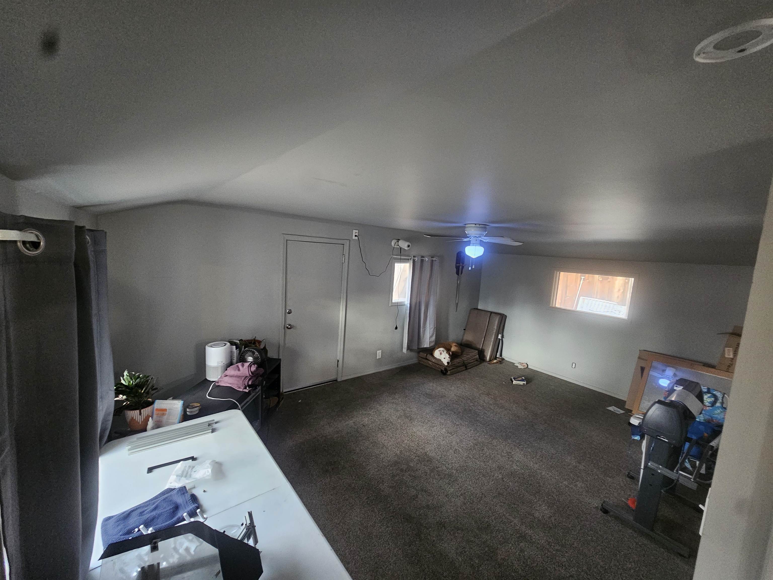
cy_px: 290
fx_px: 290
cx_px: 386
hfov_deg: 106.2
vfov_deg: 89.9
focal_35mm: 13
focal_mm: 2.2
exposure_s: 1/30
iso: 500
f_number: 2.2
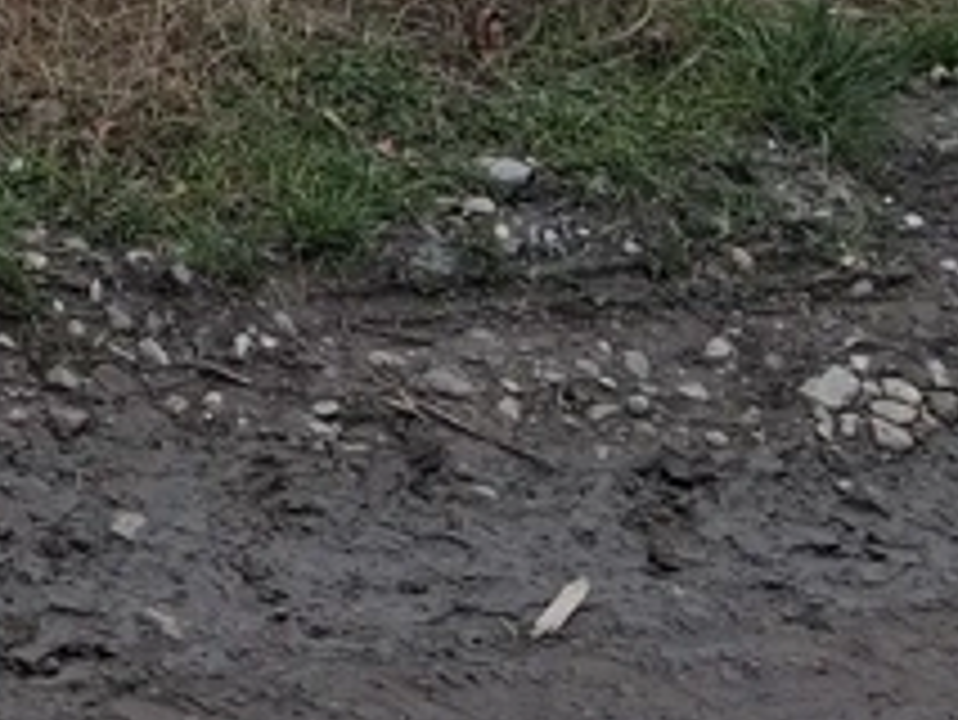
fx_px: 3378
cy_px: -594
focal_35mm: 122
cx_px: -625
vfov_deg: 11.3
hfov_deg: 14.6
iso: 25
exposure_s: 1/120
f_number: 1.8
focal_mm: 3.98
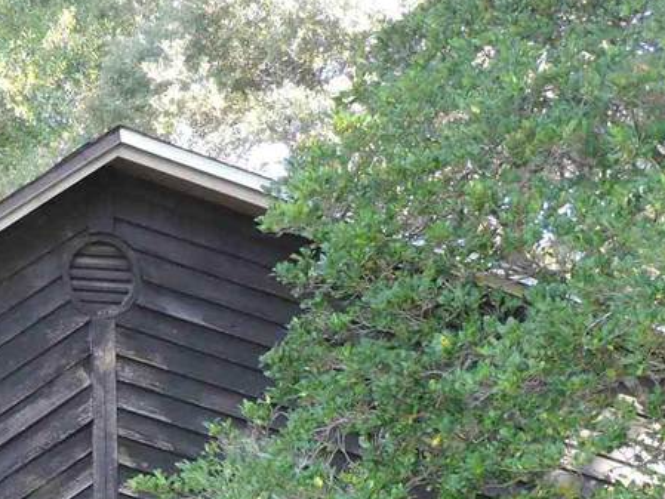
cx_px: -151
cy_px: 631
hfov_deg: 16.5
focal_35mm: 114
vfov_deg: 12.6
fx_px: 2191
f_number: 3.3
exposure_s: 1/200
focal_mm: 7.1
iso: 640
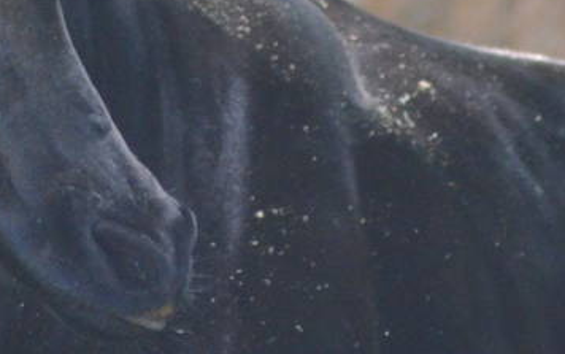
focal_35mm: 1234
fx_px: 19013
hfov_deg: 1.7
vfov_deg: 1.1
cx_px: 341
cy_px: -33
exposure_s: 1/500
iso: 2200
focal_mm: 180
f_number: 4.5
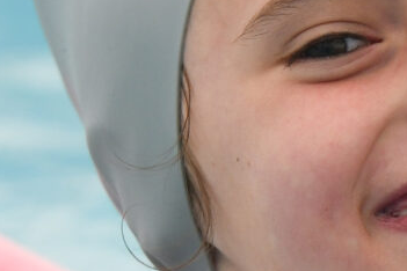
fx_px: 8038
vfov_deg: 1.9
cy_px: 274
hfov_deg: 2.9
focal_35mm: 711
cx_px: 301
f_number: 4
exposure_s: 1/500
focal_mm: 130
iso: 400
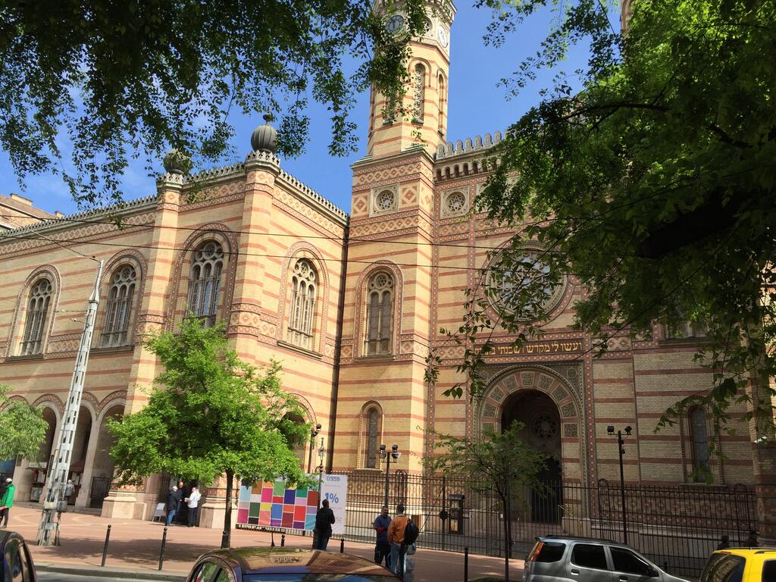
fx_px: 650
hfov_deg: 61.7
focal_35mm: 29
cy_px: 291
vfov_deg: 48.2
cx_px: 388
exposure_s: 1/1276
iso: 32
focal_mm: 4.15
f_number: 2.2
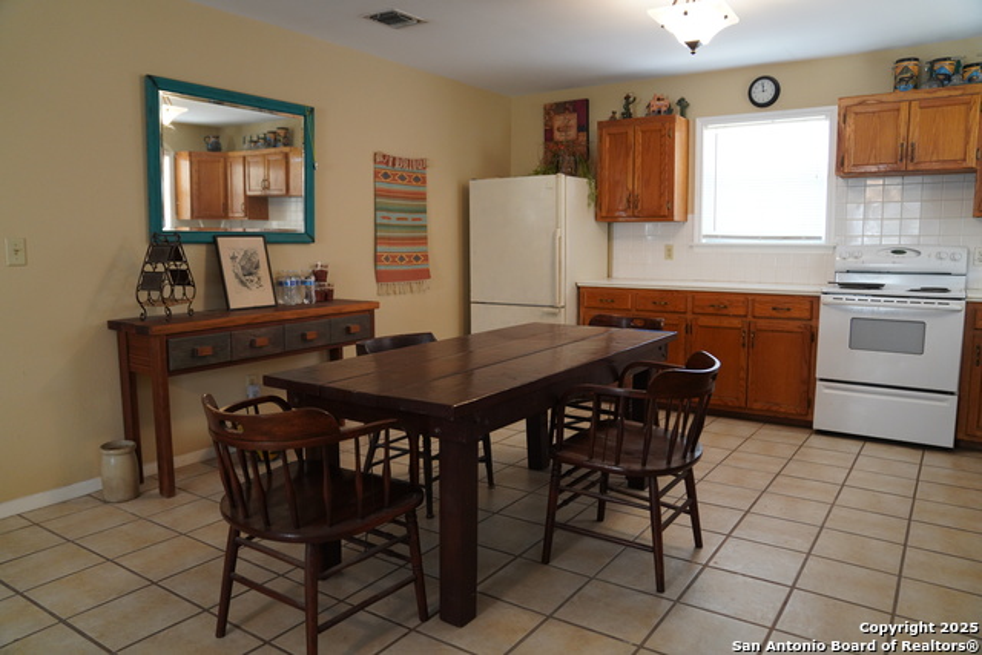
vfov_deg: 49.6
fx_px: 709
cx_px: 491
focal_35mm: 26
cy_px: 328
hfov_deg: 69.4
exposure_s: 1/160
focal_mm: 26
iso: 1600
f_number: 2.8
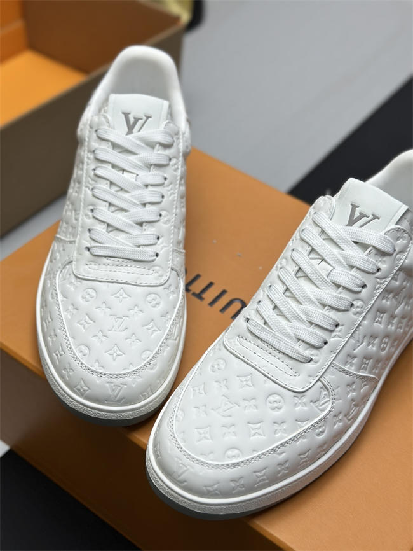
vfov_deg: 39.6
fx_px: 763
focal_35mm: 48
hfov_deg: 30.3
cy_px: 276
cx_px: 206
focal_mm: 6.86
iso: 64
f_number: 1.78
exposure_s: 1/120
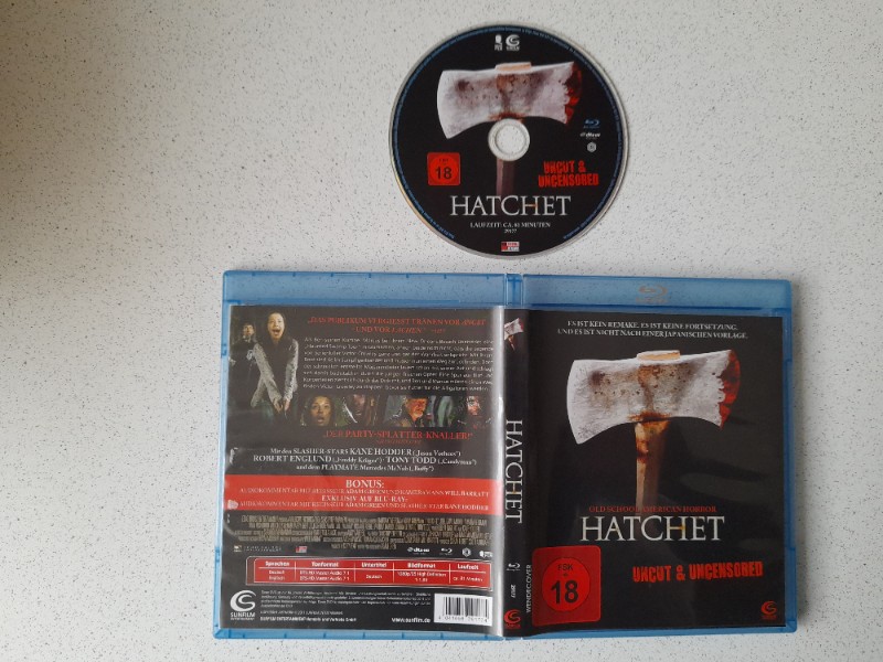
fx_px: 638
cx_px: 442
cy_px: 331
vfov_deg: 54.9
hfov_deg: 69.4
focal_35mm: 25
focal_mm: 4.6
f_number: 2
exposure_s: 1/50
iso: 250
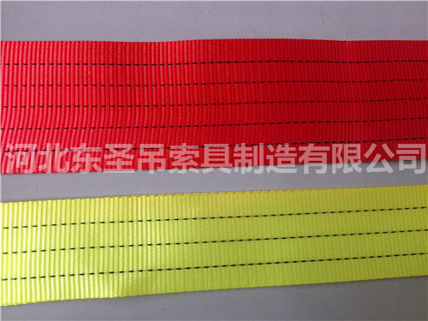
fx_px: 359
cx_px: 214
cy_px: 160
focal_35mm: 29
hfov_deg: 61.7
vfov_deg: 48.2
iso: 64
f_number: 2.2
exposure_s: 1/15
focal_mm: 4.15
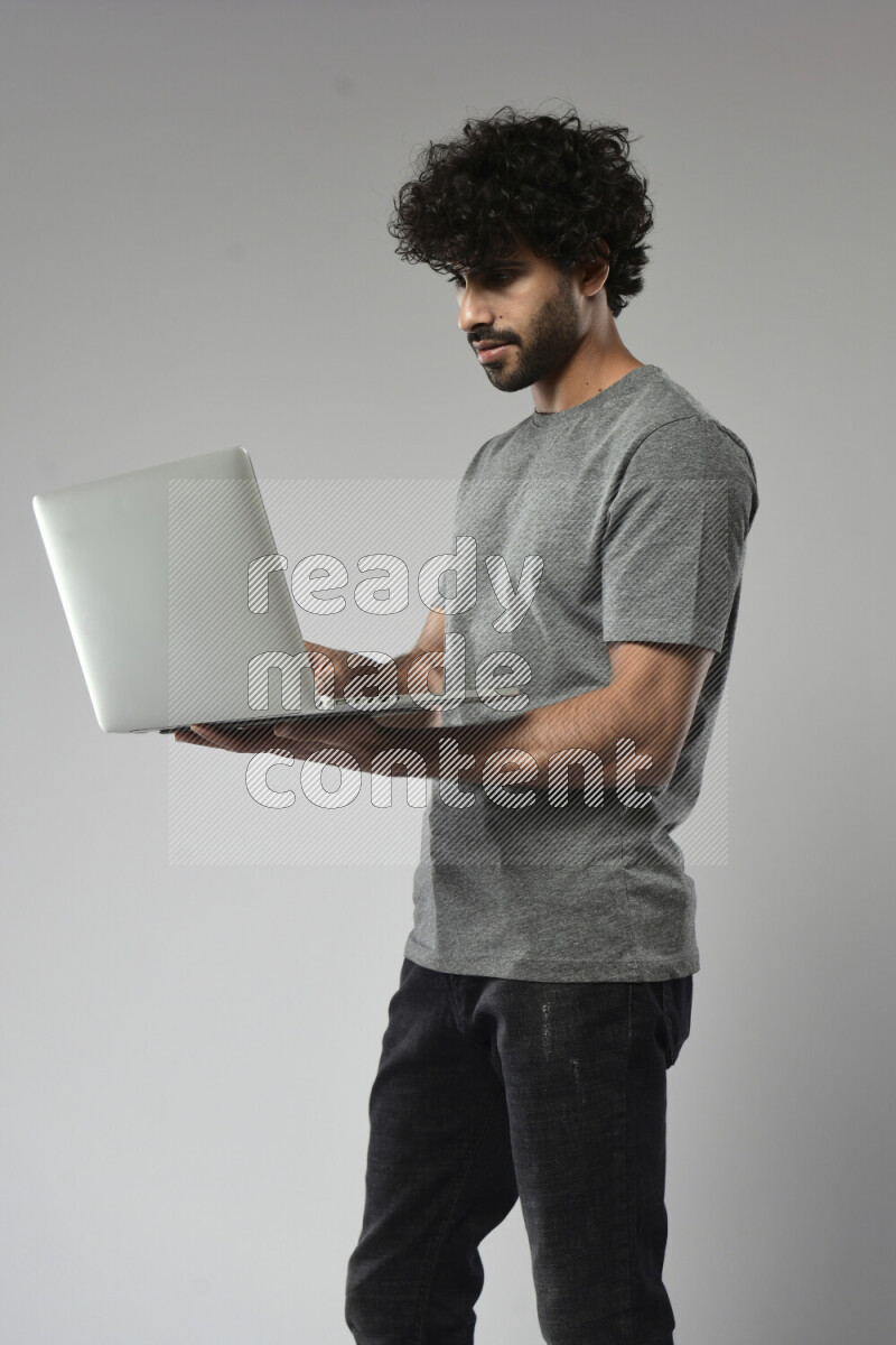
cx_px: 448
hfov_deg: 24.6
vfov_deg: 36.2
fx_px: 2053
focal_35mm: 55
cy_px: 672
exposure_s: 1/125
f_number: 6.3
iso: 400
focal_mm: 55
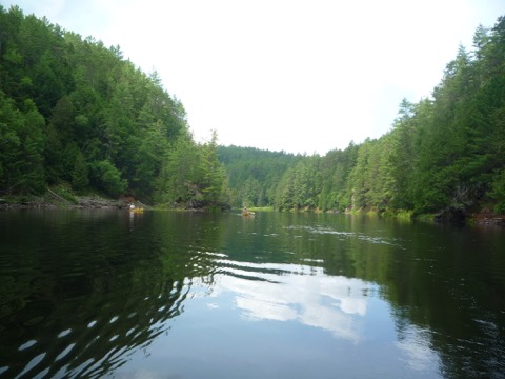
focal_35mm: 30
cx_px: 252
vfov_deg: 46.8
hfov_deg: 60.0
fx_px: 438
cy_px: 190
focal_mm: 5.2
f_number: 4
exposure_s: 1/320
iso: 100
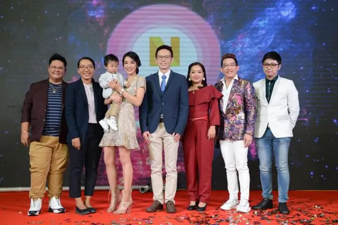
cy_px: 112
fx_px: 413
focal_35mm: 44
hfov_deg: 44.5
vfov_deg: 30.5
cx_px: 169
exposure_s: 1/200
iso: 800
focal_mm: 44
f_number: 4.5
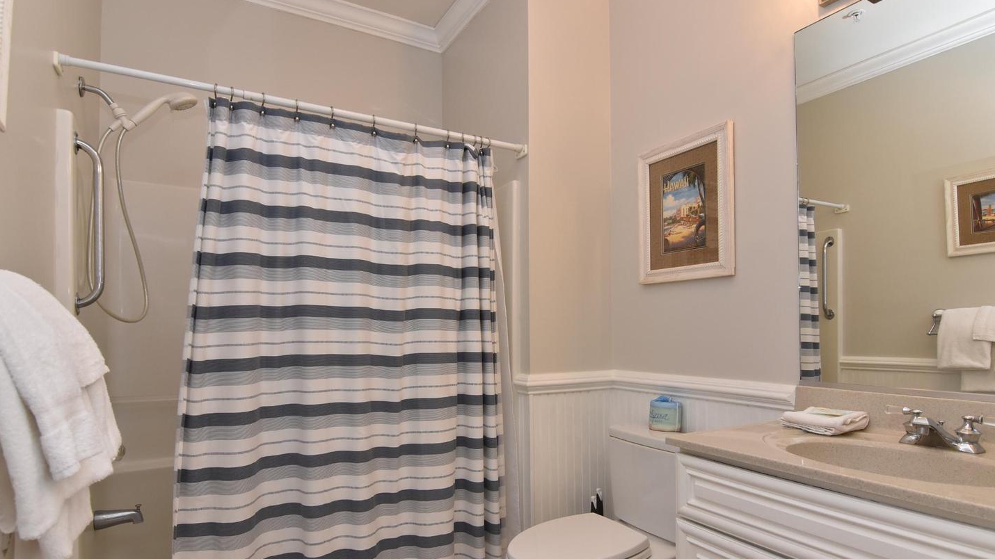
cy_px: 325
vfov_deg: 58.0
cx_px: 497
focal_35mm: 19
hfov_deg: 89.6
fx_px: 501
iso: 800
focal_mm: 12
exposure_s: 1/80
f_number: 8
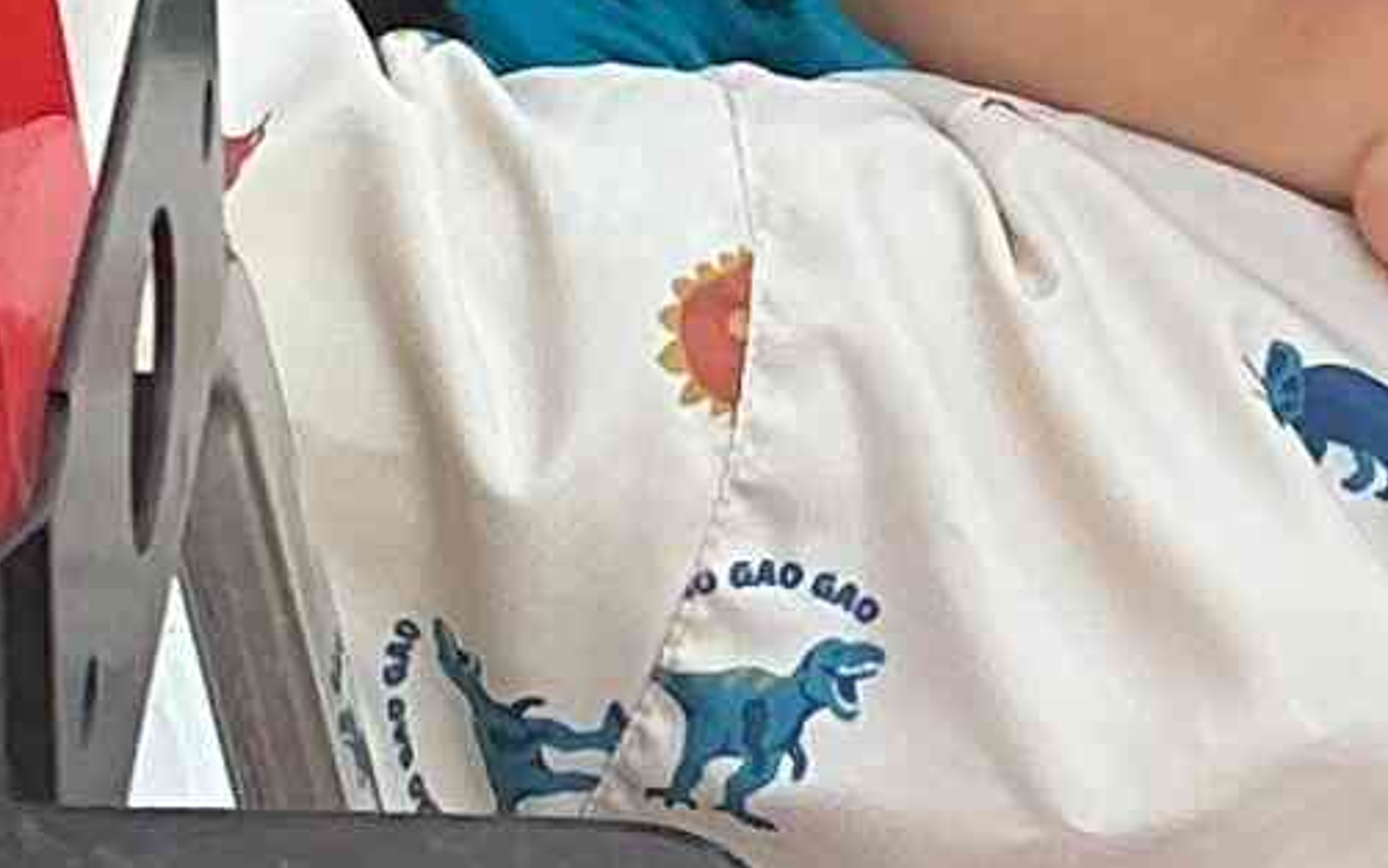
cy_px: -525
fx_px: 7492
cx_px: 1772
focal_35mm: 198
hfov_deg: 10.4
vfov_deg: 6.5
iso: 25
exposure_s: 1/120
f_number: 1.8
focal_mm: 3
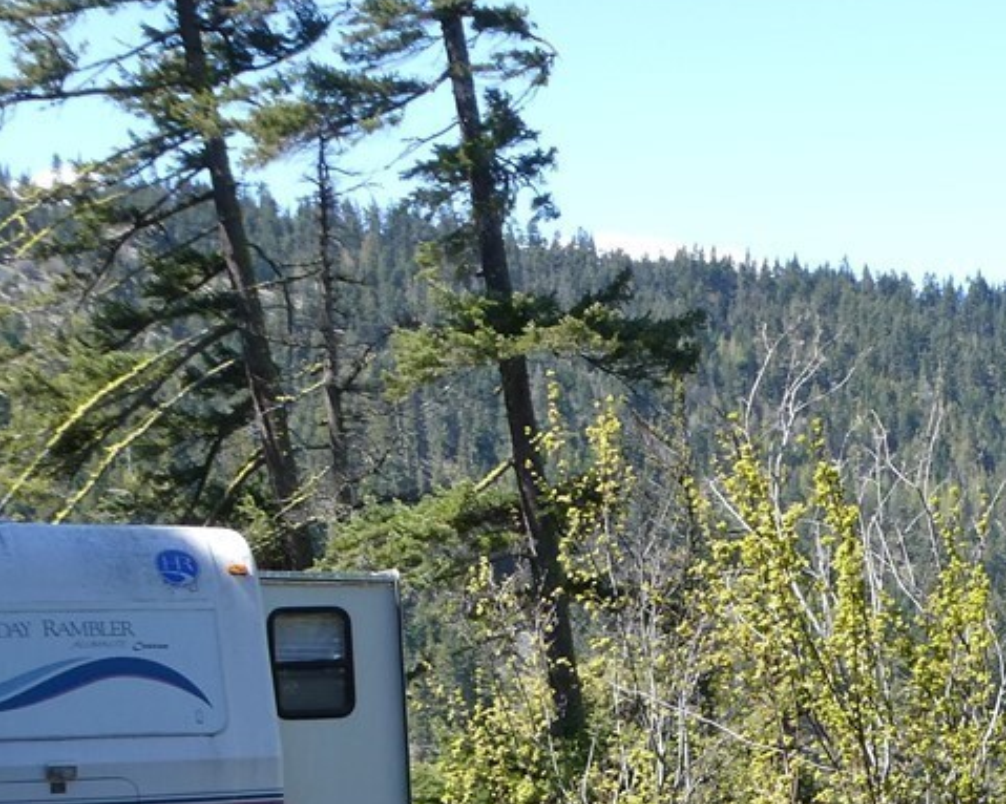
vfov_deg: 14.9
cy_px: 880
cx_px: 972
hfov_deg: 18.6
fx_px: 3007
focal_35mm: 101
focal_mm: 5.4
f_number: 3.5
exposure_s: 1/320
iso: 80
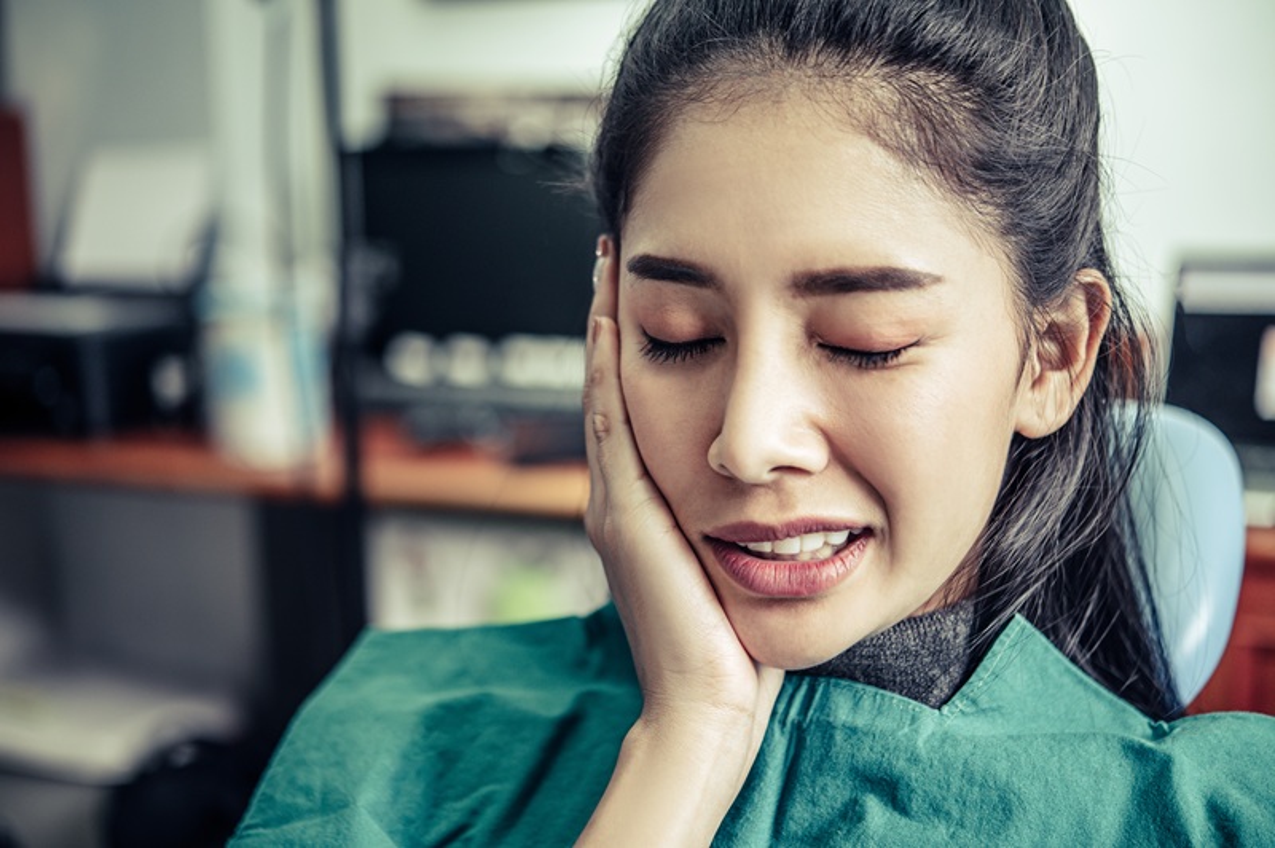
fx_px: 2123
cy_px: 424
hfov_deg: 33.4
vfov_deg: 22.6
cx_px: 638
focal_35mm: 60
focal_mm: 60
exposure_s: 1/100
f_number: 3
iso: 400
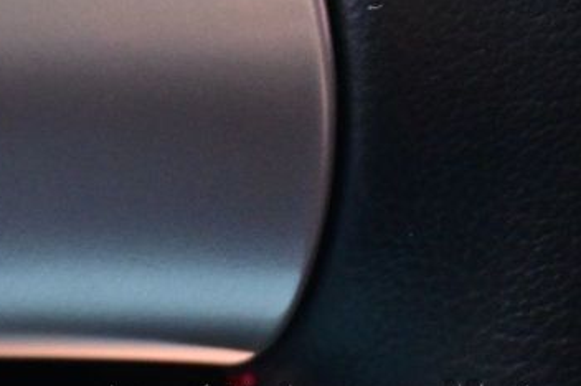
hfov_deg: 15.0
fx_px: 2147
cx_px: -78
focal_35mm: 133
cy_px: -112
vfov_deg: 10.1
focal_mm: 30.5
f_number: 4.8
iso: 2000
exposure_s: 1/50
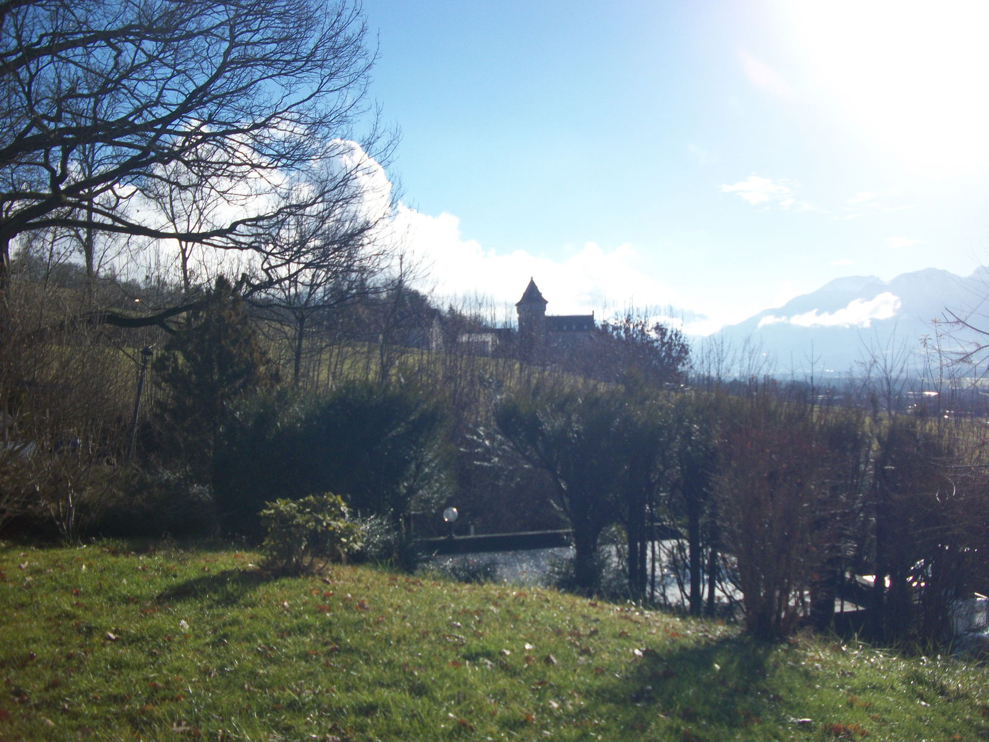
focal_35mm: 32
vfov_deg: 44.2
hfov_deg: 56.8
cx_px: 494
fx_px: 914
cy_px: 371
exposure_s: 1/200
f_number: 8.8
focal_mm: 5.7
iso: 80
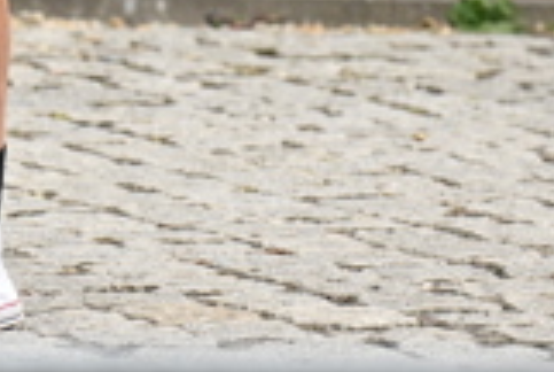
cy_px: -417
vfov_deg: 1.6
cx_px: -169
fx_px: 13182
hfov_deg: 2.4
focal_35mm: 855
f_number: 4.5
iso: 2000
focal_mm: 200
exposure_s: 1/2500
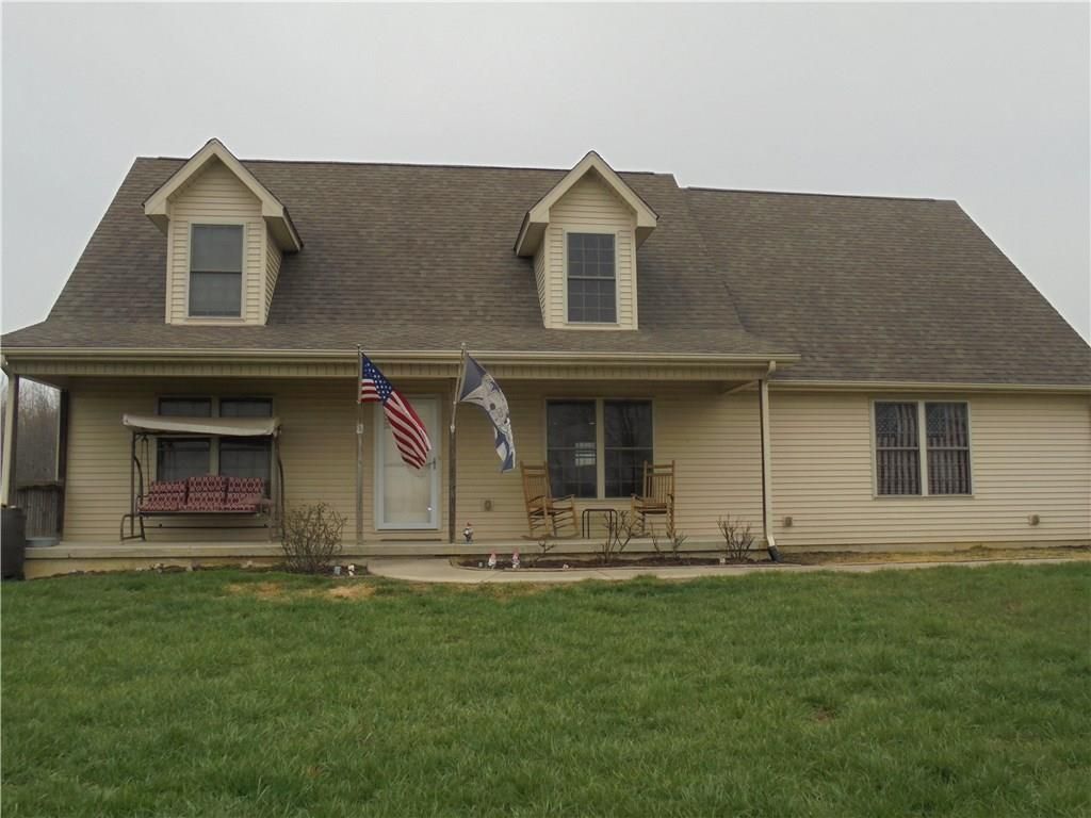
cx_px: 546
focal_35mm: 29
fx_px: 914
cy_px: 409
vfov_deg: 48.2
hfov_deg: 61.7
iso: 100
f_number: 3.7
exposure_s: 1/500
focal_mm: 5.3
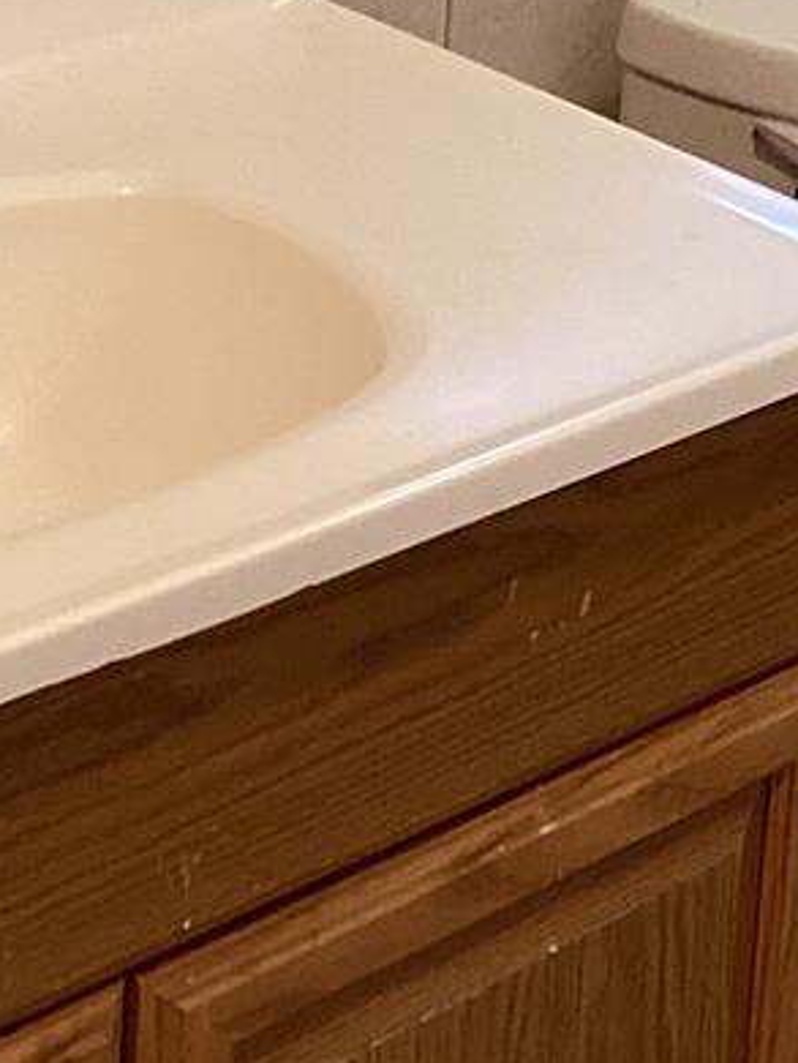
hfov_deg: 11.8
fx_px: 3746
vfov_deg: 14.6
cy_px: -692
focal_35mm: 122
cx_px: 1019
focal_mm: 3.3
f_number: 2.4
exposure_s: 1/60
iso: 125
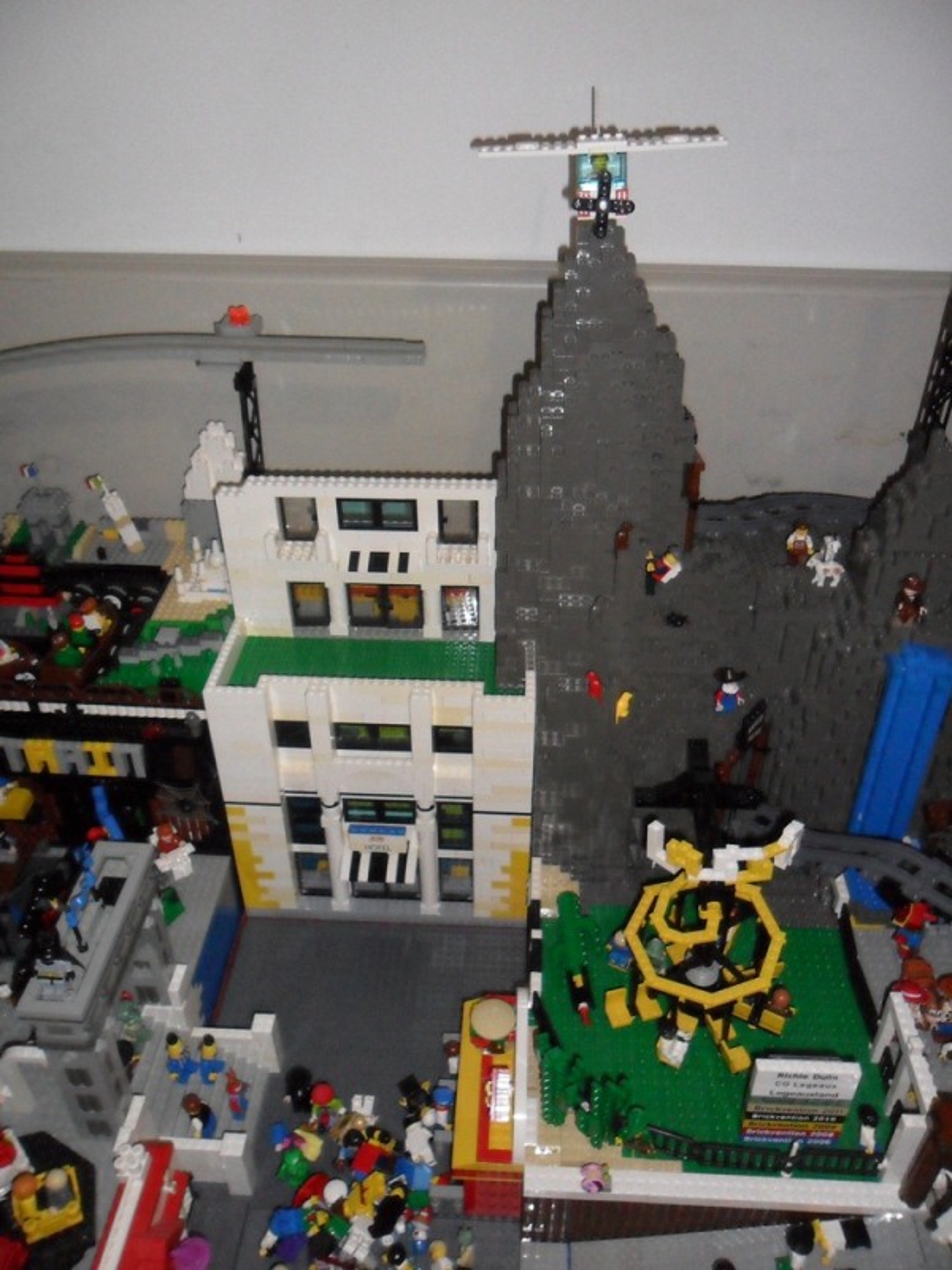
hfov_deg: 51.4
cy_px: 635
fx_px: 990
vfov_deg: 65.3
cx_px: 476
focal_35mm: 27
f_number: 3.5
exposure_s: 1/45
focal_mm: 4.9
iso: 400
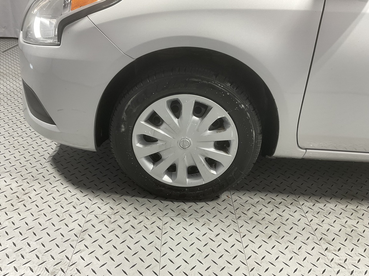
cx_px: 184
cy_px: 138
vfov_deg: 48.2
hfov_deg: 61.7
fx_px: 309
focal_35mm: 29
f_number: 1.8
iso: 40
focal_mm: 3
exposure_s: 1/50
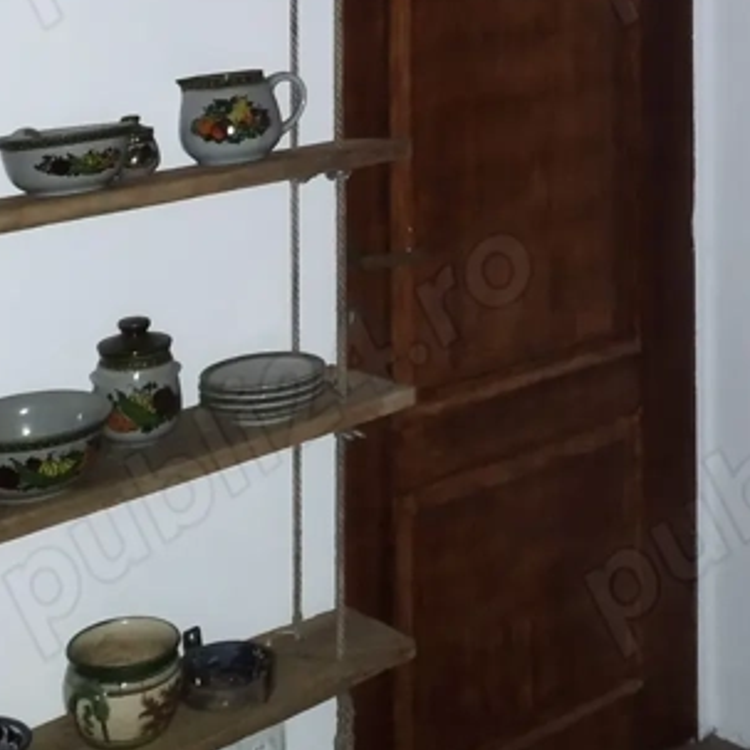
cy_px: -158
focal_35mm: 70
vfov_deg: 22.6
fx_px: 1716
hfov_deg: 24.4
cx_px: 554
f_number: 1.89
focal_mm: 5.89
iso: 3700
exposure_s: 1/14.3
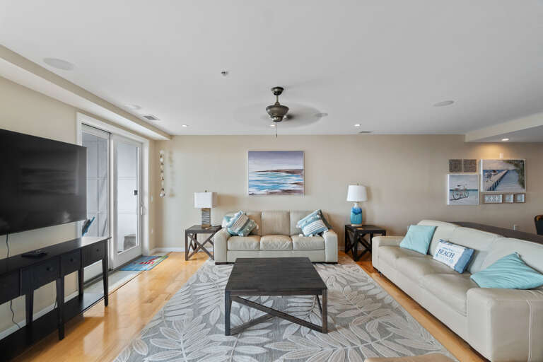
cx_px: 272
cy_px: 181
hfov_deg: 100.4
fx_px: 226
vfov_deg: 77.3
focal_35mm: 15
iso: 400
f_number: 8
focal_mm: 10
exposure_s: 1/6
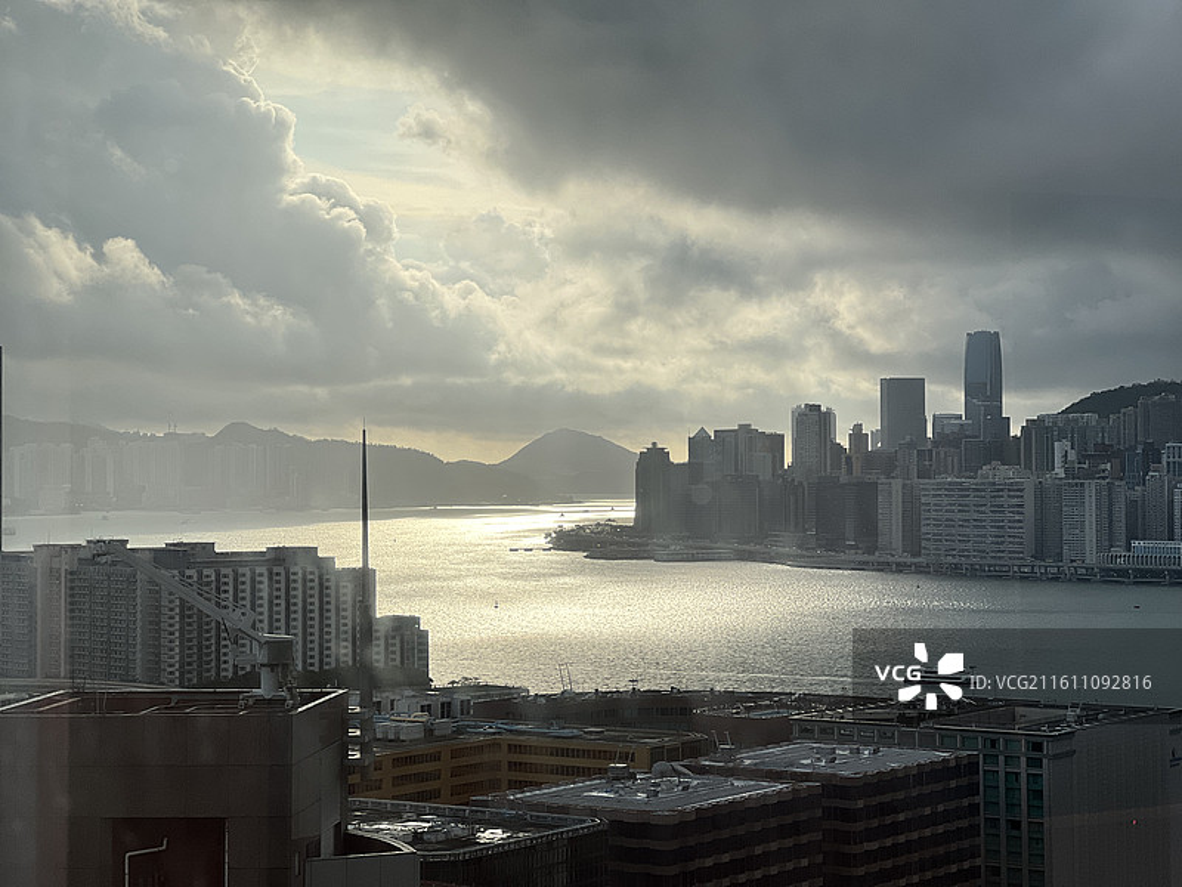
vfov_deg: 19.1
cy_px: 444
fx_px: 2629
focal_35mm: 77
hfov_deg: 25.3
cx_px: 591
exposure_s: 1/121
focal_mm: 9
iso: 64
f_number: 2.8
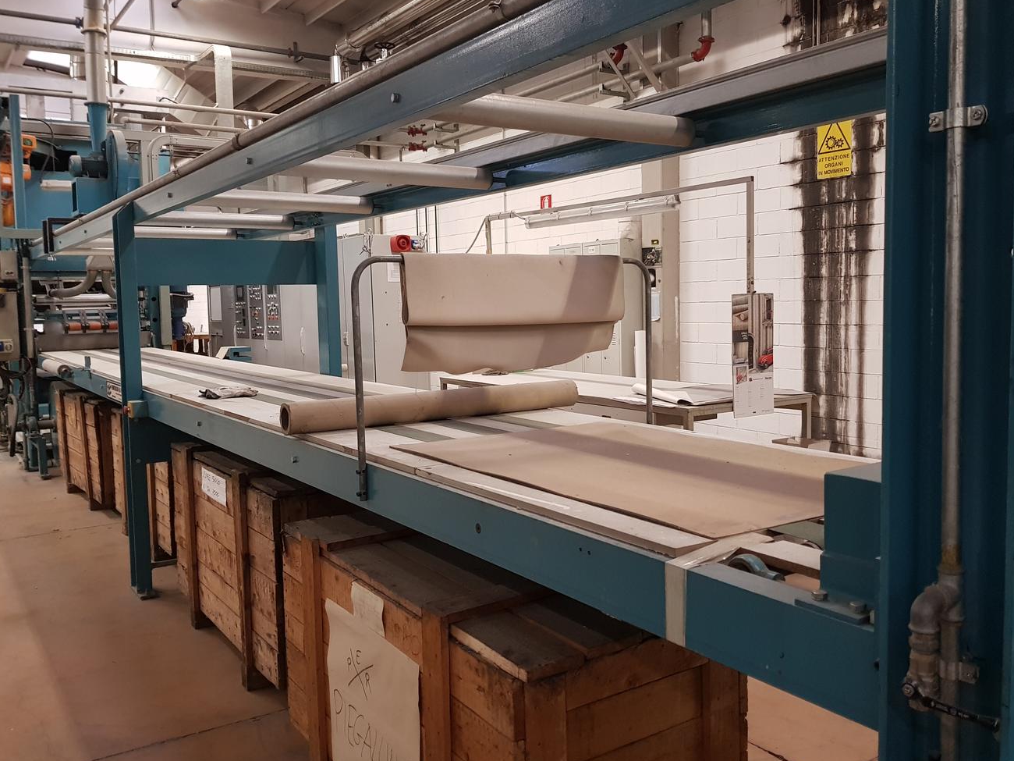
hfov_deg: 59.9
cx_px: 529
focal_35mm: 30
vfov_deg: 46.8
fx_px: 879
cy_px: 372
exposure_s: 1/20
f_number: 1.7
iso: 250
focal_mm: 4.2
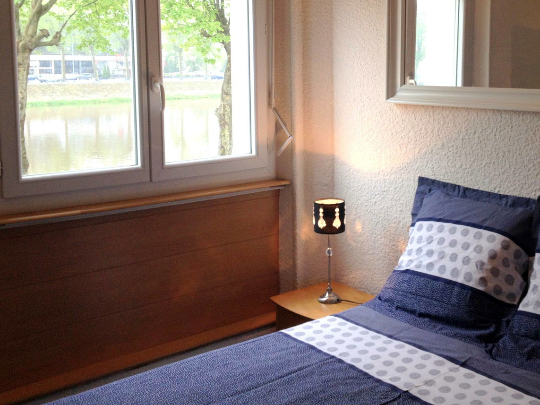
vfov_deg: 29.5
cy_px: 135
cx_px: 375
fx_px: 764
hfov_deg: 38.3
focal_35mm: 49
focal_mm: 4.28
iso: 64
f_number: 2.4
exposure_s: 1/60
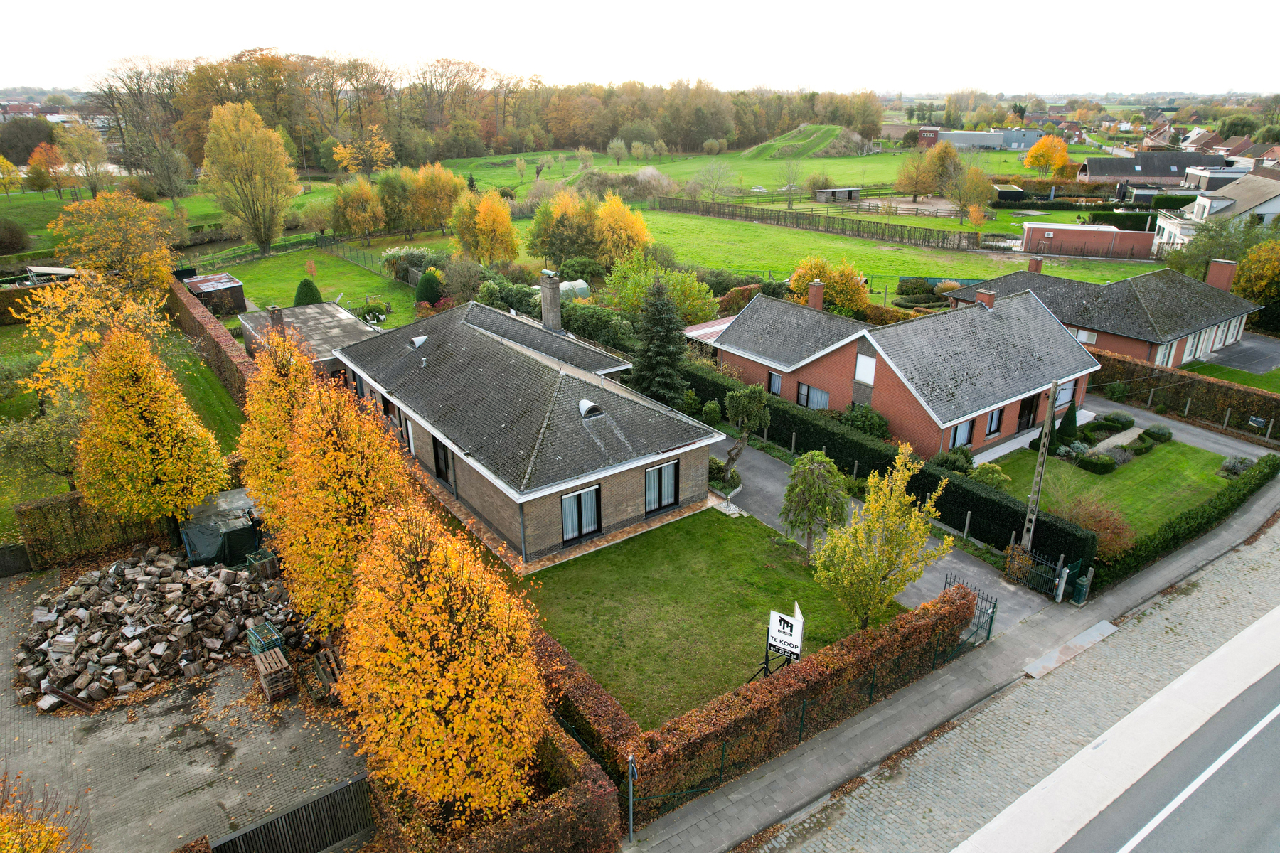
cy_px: 426
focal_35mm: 22
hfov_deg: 78.6
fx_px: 782
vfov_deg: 57.2
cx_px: 640
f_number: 2.8
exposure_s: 1/320
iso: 100
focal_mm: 8.38
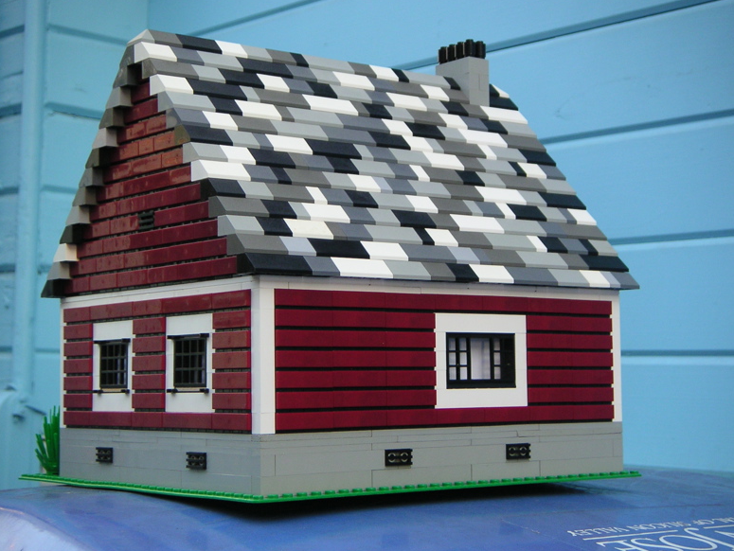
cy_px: 278
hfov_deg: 29.8
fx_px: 1379
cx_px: 357
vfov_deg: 22.6
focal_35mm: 65
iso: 80
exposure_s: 1/60
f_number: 3.1
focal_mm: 9.8
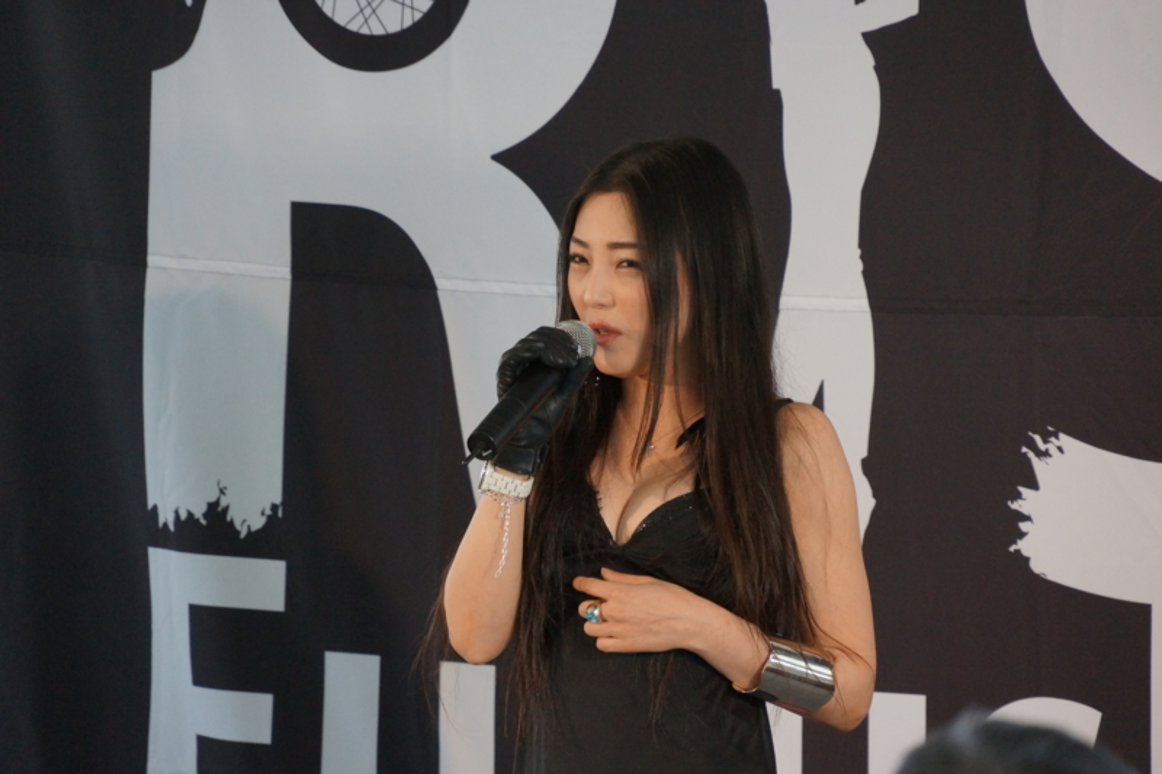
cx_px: 581
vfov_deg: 4.6
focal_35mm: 300
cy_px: 387
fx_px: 9681
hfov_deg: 6.9
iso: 1600
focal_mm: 200
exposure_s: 1/320
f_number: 6.3
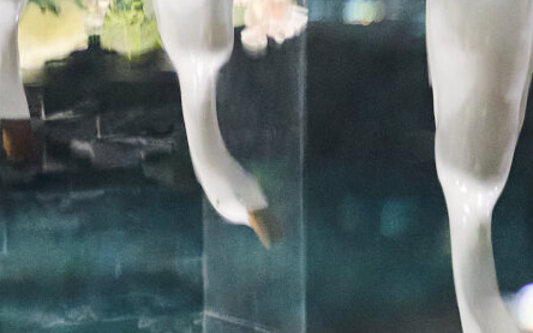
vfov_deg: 4.5
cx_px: 250
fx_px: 4167
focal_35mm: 287
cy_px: -419
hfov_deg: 7.3
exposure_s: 1/125
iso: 800
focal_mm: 50
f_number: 1.8
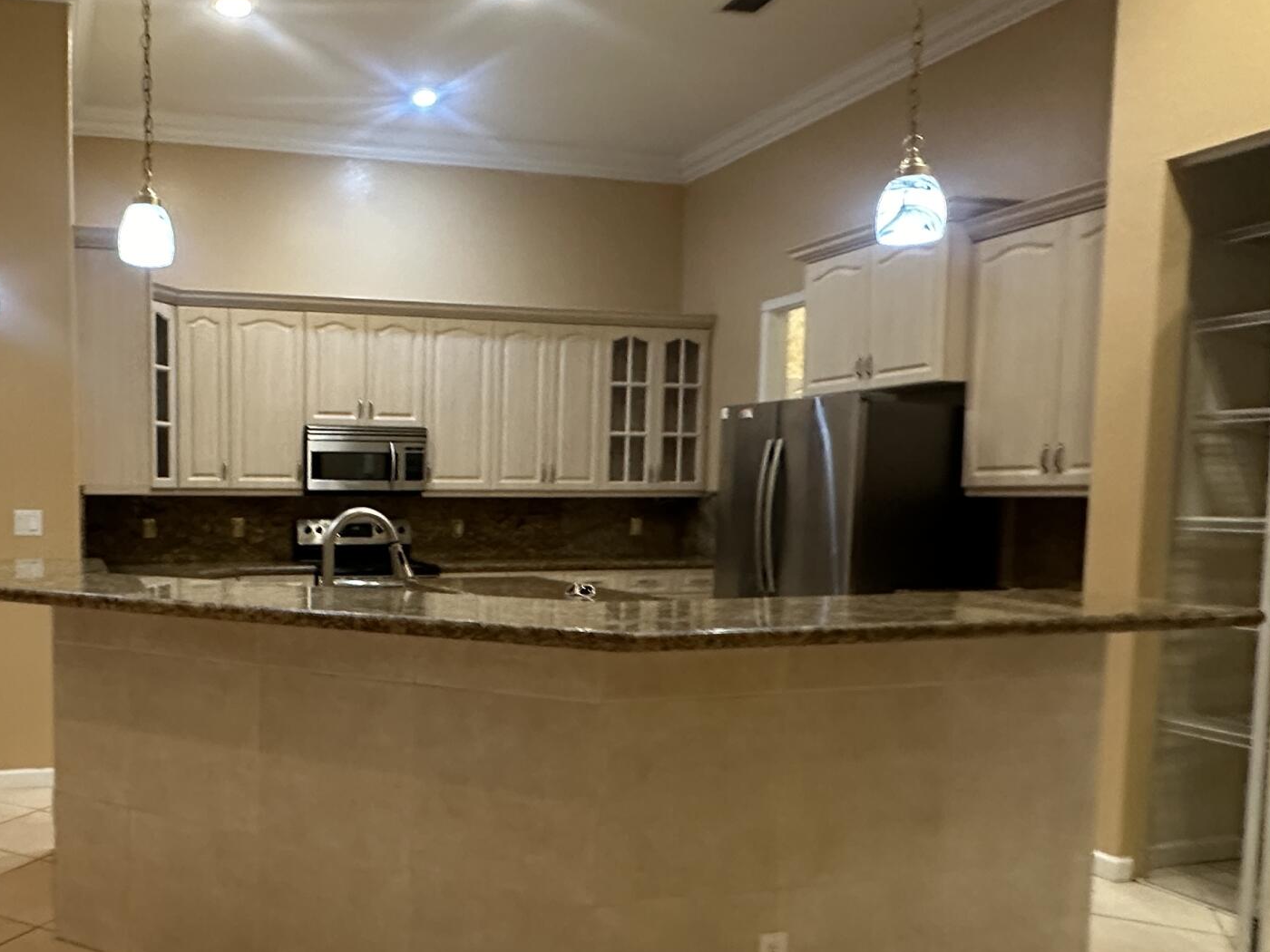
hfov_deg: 57.0
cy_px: 591
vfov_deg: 46.4
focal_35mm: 30
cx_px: 321
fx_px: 1101
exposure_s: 1/60
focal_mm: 2.22
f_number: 2.2
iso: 320
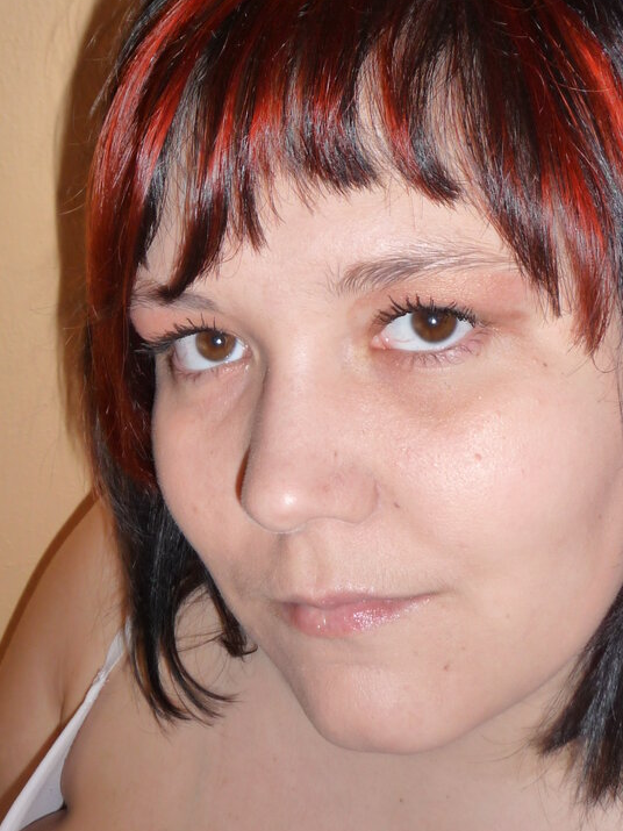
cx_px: 272
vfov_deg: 39.9
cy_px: 272
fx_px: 1128
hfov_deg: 30.8
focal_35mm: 47
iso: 160
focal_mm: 4.7
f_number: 3.3
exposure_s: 1/30
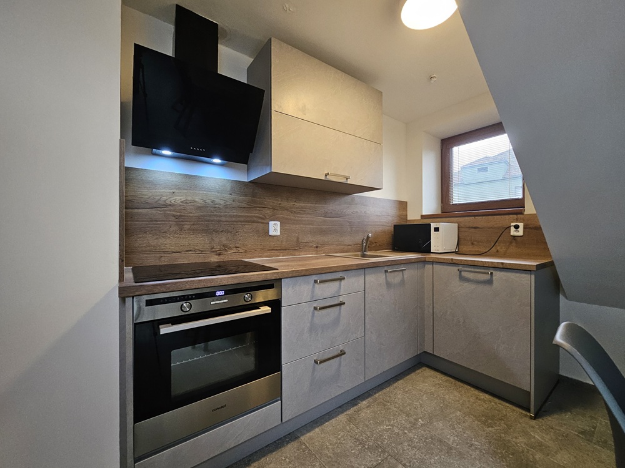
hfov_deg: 106.2
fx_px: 235
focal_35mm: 13
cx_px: 312
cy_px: 234
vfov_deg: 89.9
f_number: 2.2
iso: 200
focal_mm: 1.7
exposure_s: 1/50.3
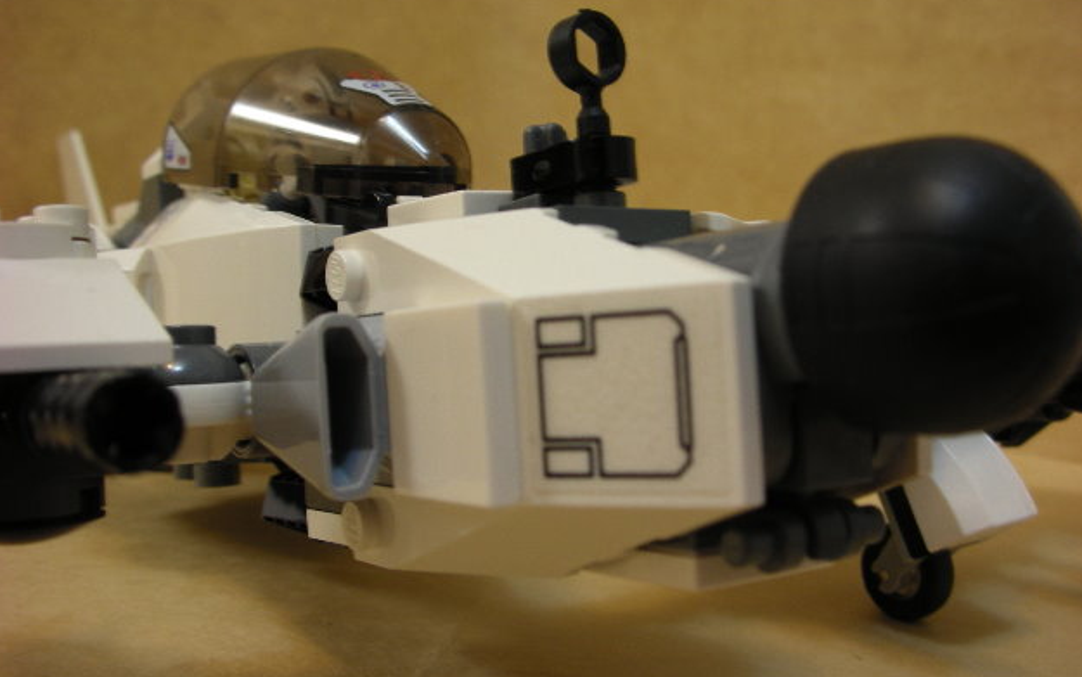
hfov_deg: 51.5
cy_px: 320
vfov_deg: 33.6
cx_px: 540
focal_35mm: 38
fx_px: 1121
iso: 82
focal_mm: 5.8
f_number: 3
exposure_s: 1/3.9
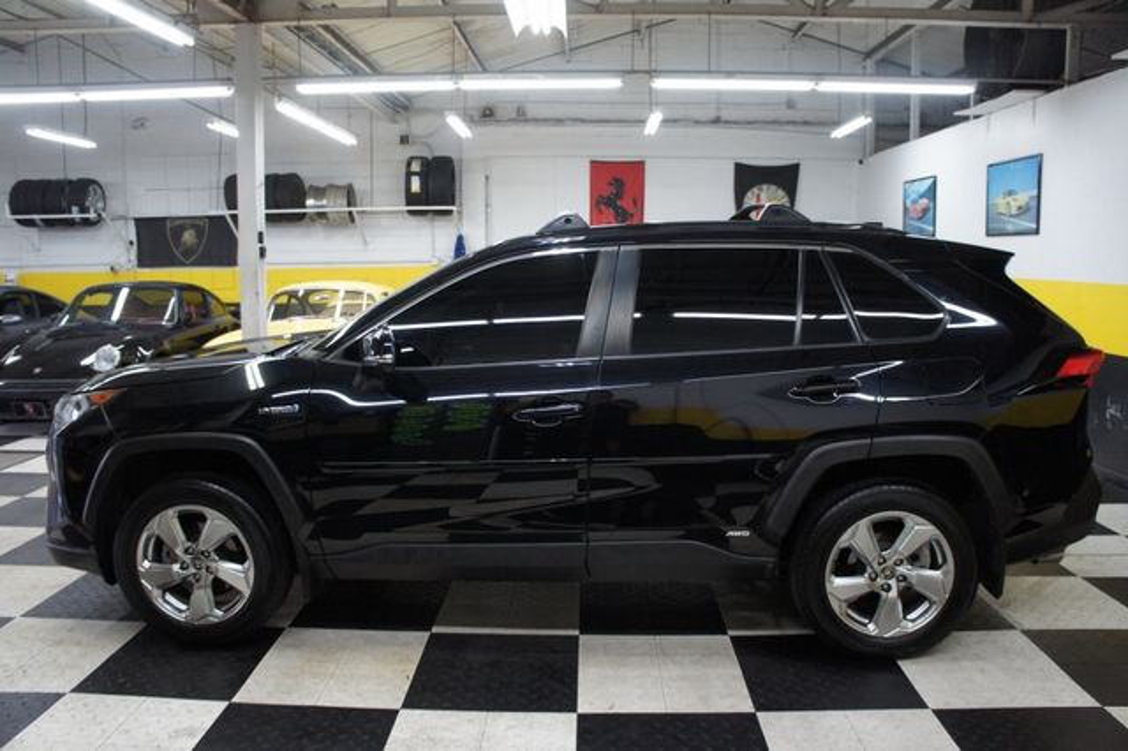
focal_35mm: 27
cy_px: 376
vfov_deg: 47.9
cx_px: 564
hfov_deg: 67.4
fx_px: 846
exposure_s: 1/80
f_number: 3.5
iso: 800
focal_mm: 18
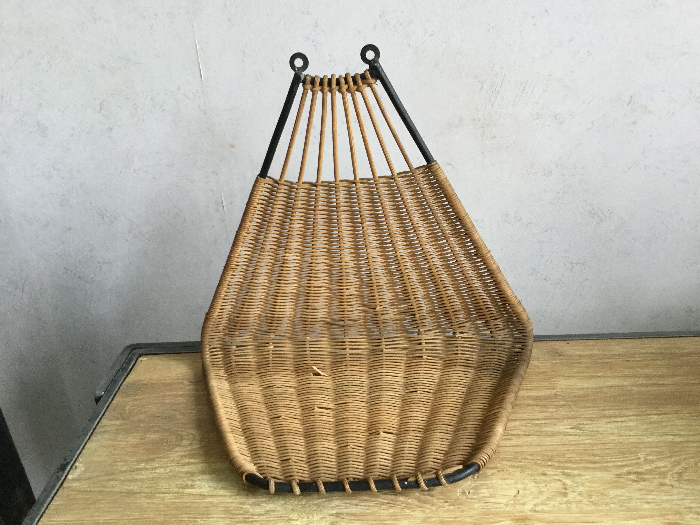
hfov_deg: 58.4
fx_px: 627
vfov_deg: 45.4
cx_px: 350
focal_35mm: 31
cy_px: 262
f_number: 2.4
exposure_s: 1/33
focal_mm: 3.3
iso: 50
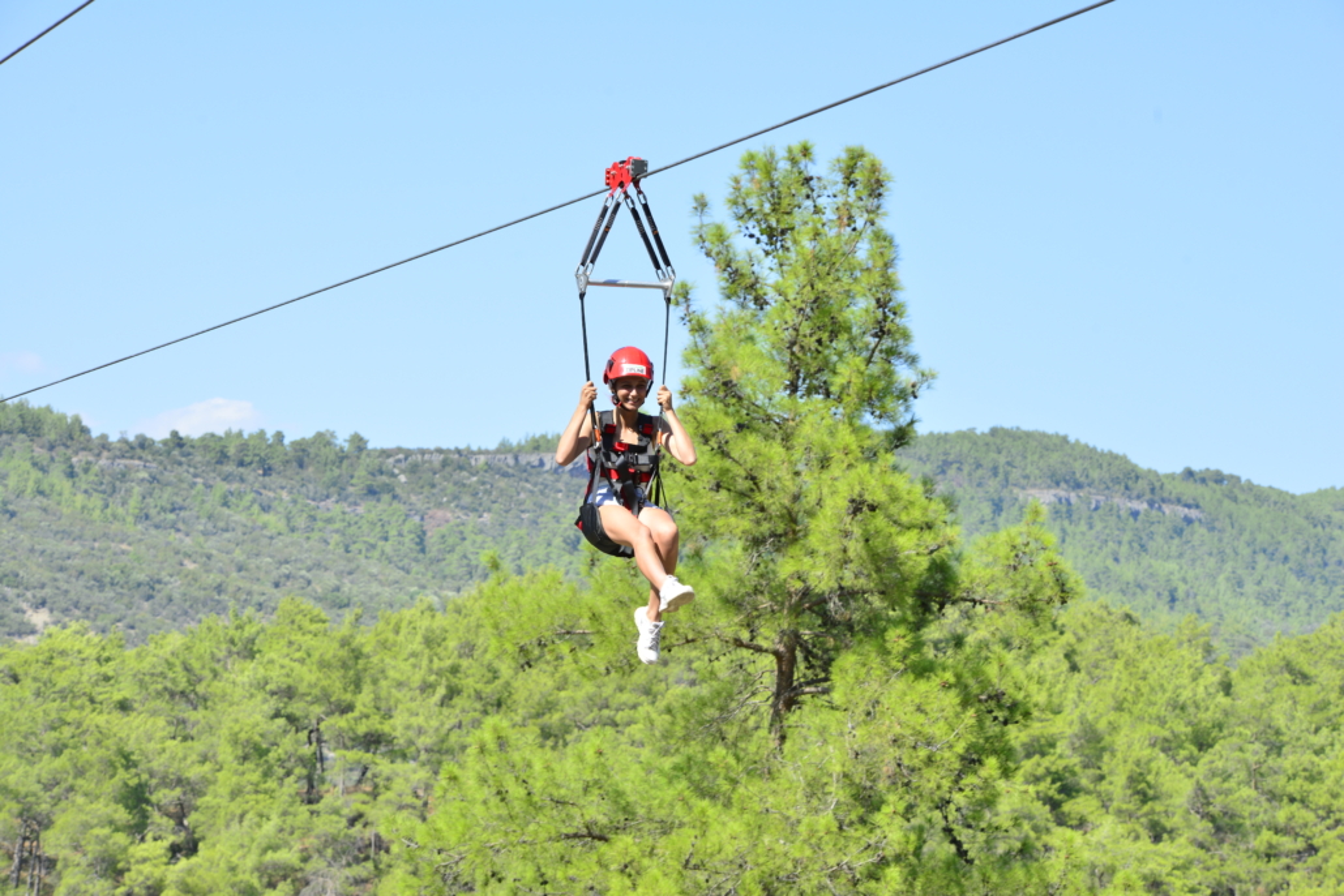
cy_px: 448
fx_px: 4854
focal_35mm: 130
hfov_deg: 15.8
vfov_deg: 10.6
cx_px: 672
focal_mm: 130
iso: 400
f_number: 10
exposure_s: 1/400
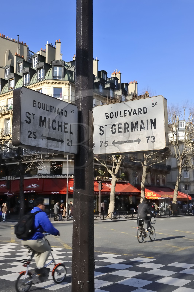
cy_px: 146
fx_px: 324
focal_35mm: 40
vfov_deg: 48.5
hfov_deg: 33.3
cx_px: 97
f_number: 10
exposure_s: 1/160
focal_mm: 40
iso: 200
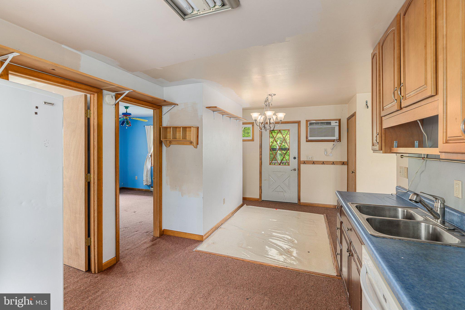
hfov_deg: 96.7
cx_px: 232
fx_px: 207
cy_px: 155
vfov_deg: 73.7
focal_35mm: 16
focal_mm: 16
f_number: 7.1
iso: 320
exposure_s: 1/8
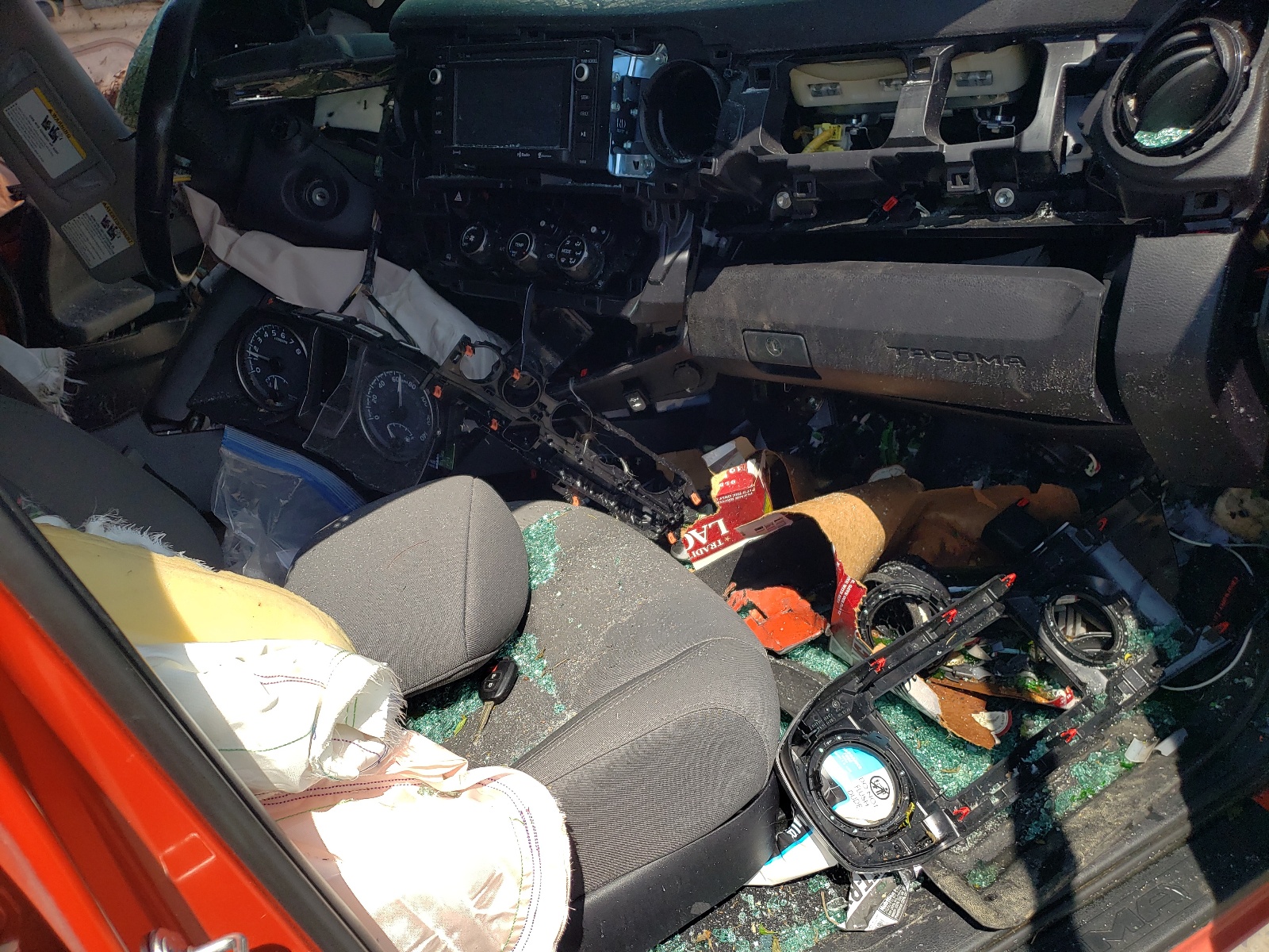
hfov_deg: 67.3
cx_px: 634
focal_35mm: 26
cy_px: 476
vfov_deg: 53.1
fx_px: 953
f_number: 1.5
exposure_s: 1/2500
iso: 50
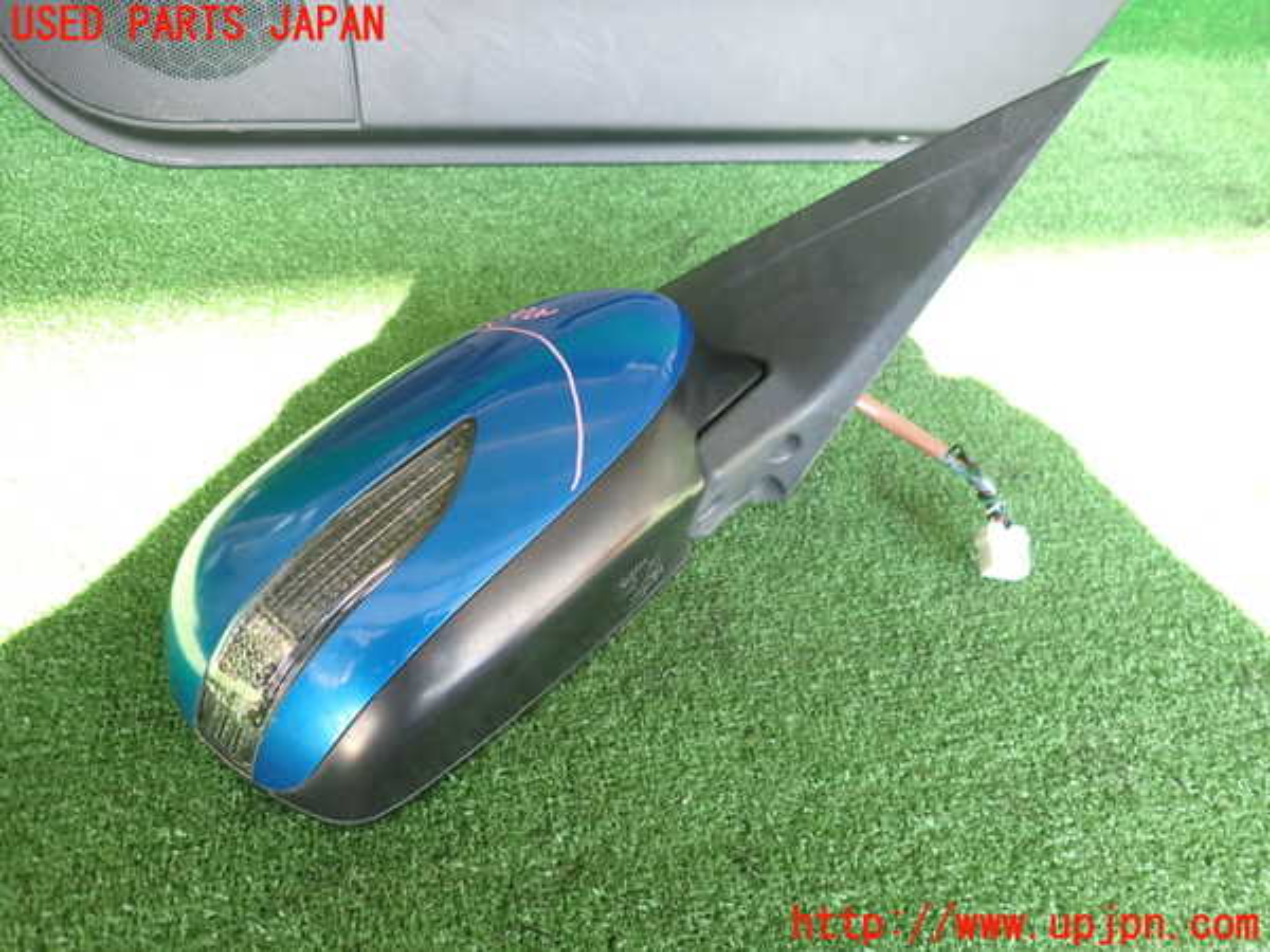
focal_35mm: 25
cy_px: 476
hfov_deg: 69.4
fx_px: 917
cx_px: 635
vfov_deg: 54.9
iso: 125
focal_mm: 4.5
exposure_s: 1/60
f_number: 2
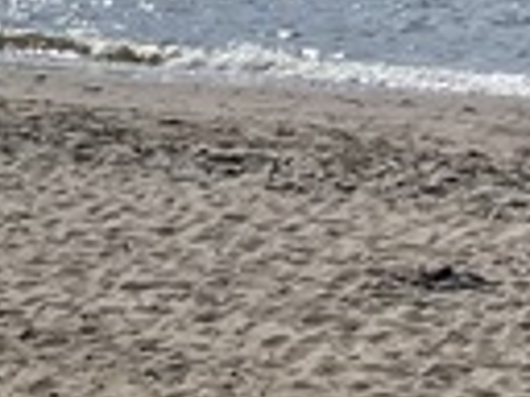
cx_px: 1039
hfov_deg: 9.0
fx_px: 3185
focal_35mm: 208
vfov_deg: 6.9
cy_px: -426
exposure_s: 1/9804
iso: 32
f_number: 1.6
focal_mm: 4.2
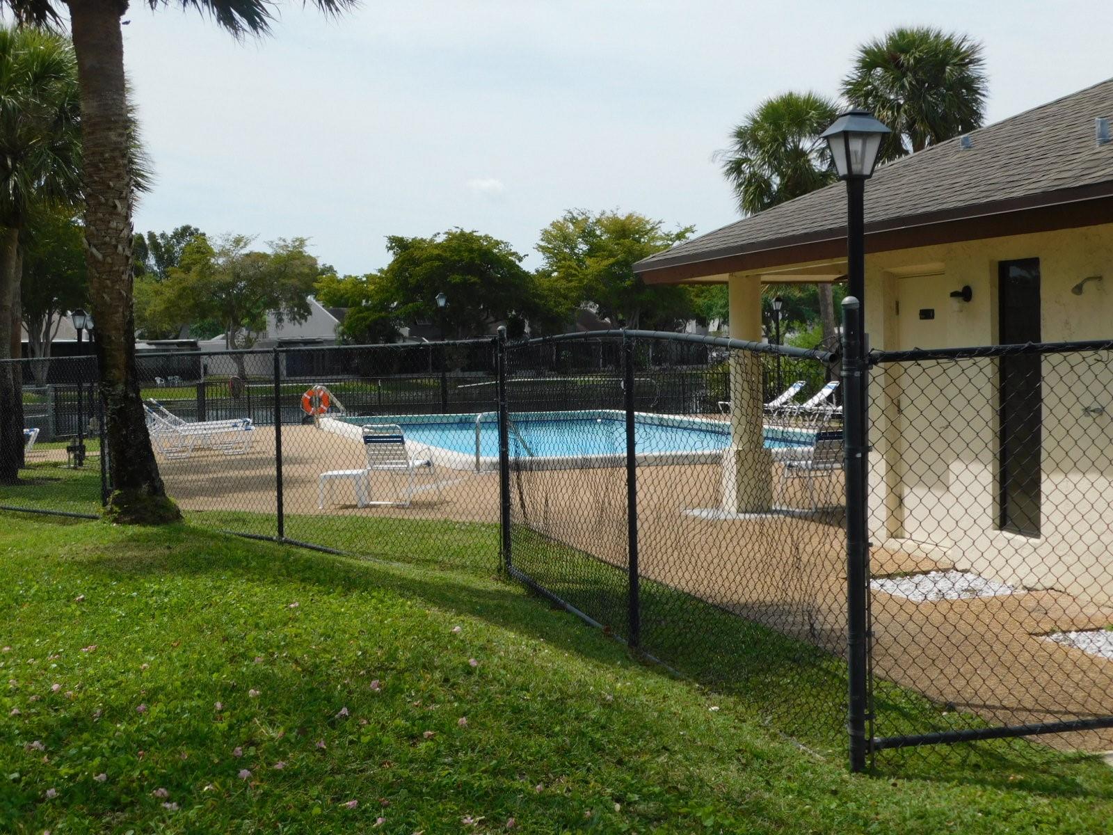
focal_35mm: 51
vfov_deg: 28.6
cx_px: 556
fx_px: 1640
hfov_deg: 37.5
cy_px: 418
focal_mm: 9
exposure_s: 1/1250
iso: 125
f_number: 3.8
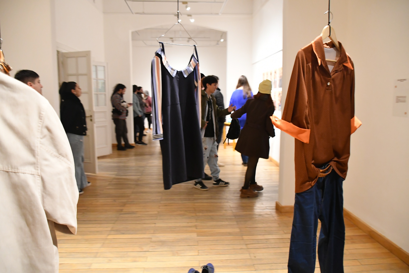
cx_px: 204
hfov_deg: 67.4
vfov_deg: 47.9
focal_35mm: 27
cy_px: 136
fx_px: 307
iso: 3200
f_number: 4
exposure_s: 1/40
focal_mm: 18
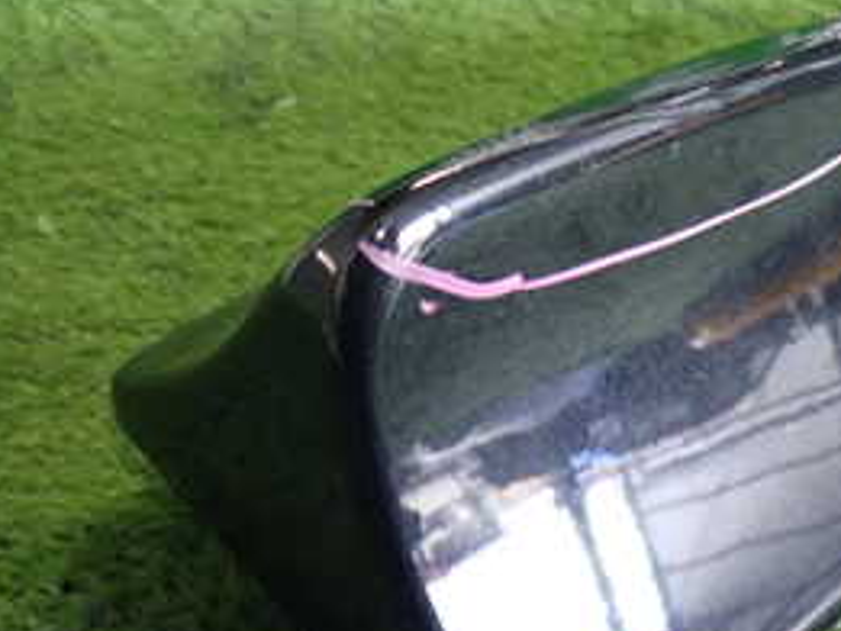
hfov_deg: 27.4
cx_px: 722
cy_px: 296
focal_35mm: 69
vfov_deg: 21.3
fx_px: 1677
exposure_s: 1/30
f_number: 2.3
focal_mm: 5.4
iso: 200
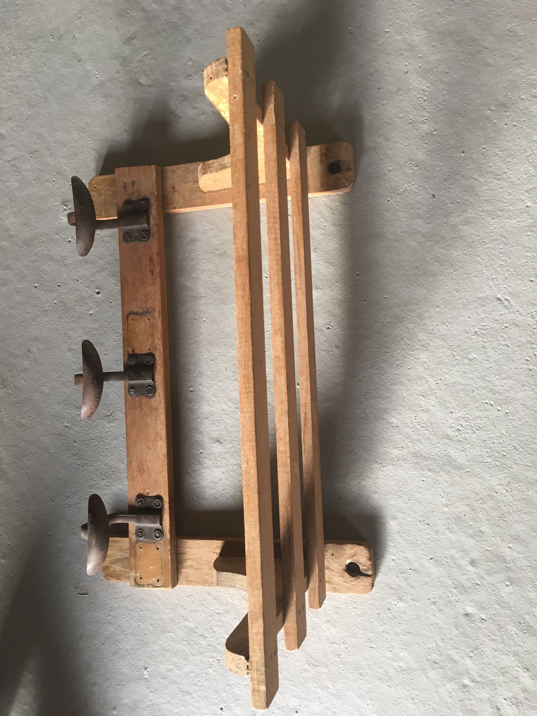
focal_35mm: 29
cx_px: 268
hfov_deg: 48.2
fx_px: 600
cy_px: 358
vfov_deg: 61.7
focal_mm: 4.15
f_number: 2.2
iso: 100
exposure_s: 1/33
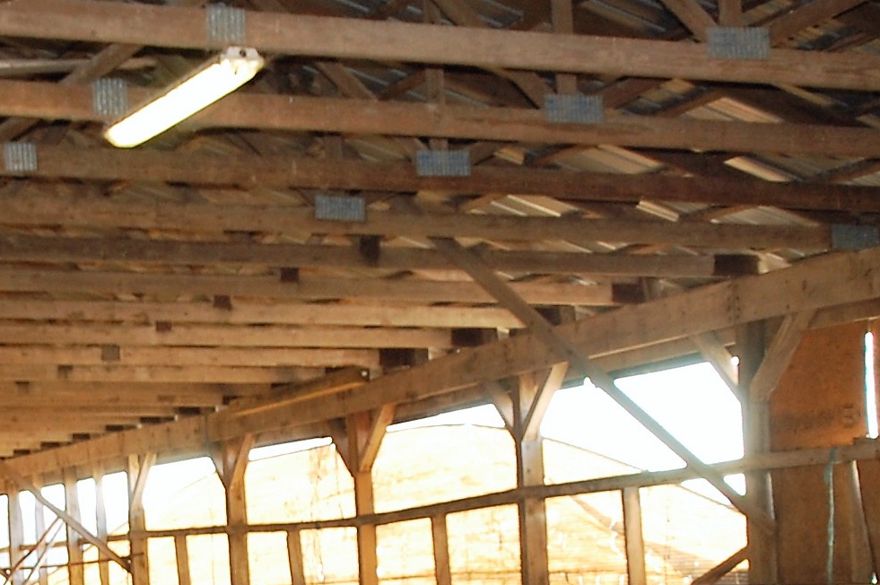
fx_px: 2247
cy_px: 610
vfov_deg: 14.6
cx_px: 150
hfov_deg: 21.8
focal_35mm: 92
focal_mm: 20
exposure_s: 1/80
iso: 400
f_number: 3.5
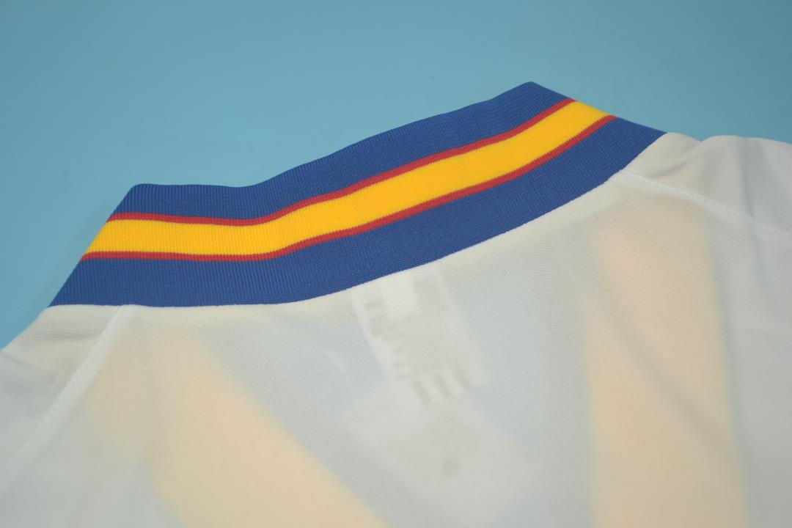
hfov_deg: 30.5
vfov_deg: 20.6
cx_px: 396
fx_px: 1452
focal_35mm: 66
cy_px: 264
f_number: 5.3
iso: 200
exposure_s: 1/125
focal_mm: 44
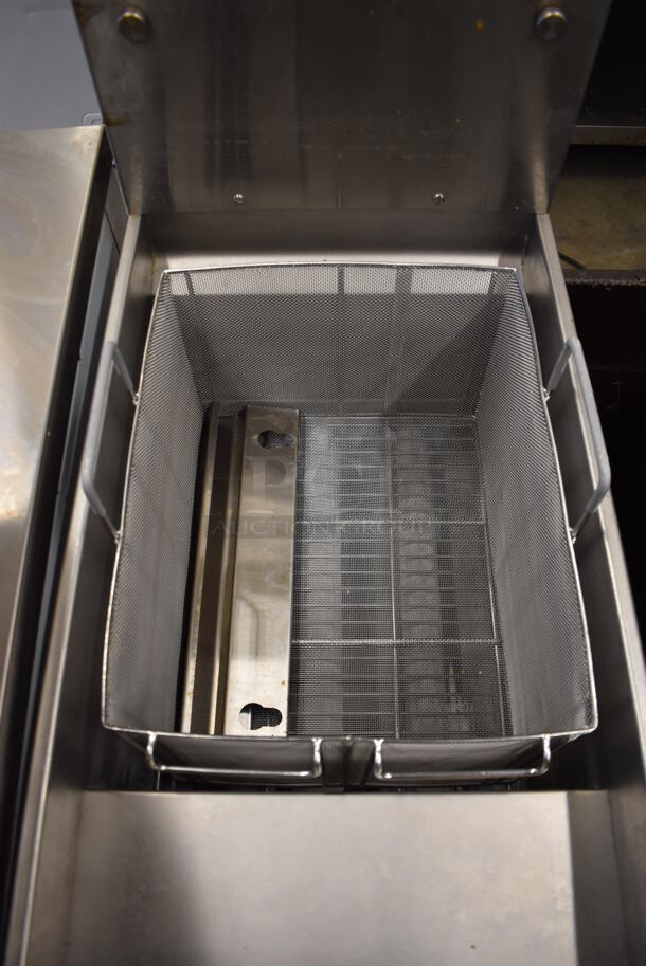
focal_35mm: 27
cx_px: 323
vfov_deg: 67.3
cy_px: 483
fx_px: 726
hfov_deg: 48.0
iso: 900
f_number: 3.5
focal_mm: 18
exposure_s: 1/125
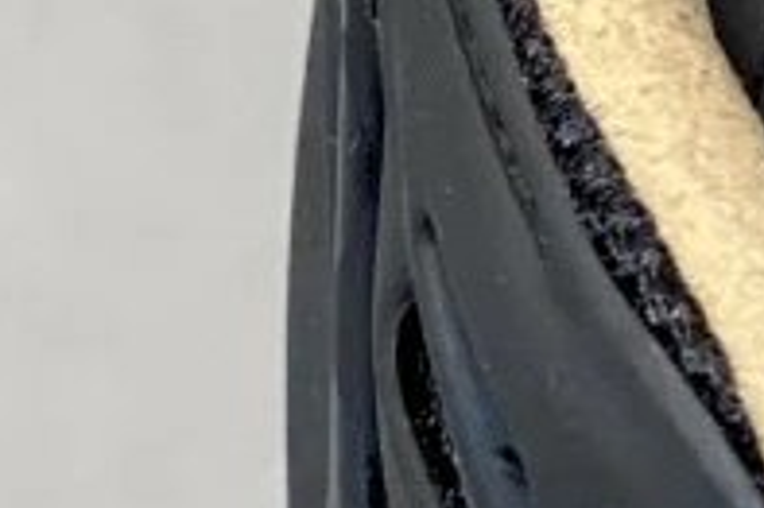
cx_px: 1082
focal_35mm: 395
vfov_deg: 3.4
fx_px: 8376
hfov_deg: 5.2
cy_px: -1063
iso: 250
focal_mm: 6
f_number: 2
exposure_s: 1/100
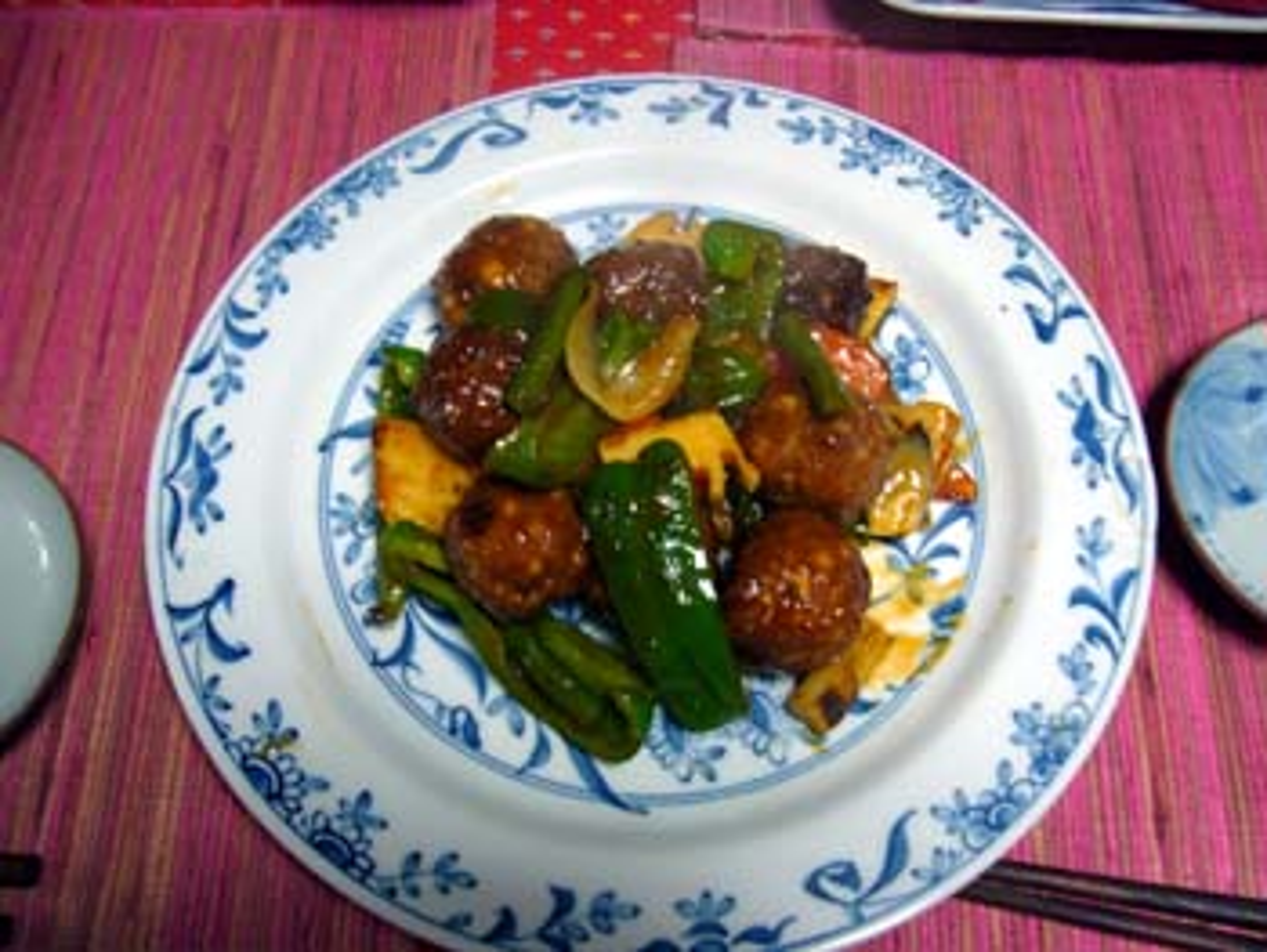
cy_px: 476
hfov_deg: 52.6
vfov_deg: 40.7
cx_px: 634
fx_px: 1282
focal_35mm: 35
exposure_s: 1/8
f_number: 2.8
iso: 80
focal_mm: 5.8
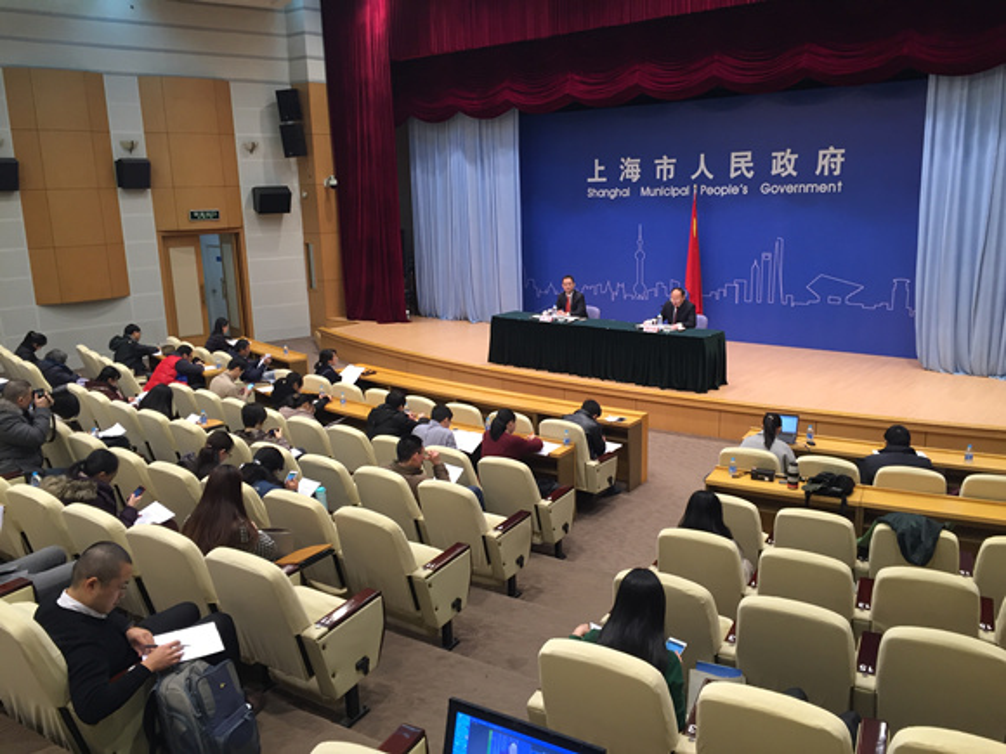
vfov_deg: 48.2
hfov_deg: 61.7
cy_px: 377
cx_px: 503
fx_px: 843
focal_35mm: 29
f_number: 2.2
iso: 80
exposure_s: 1/33
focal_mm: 4.15
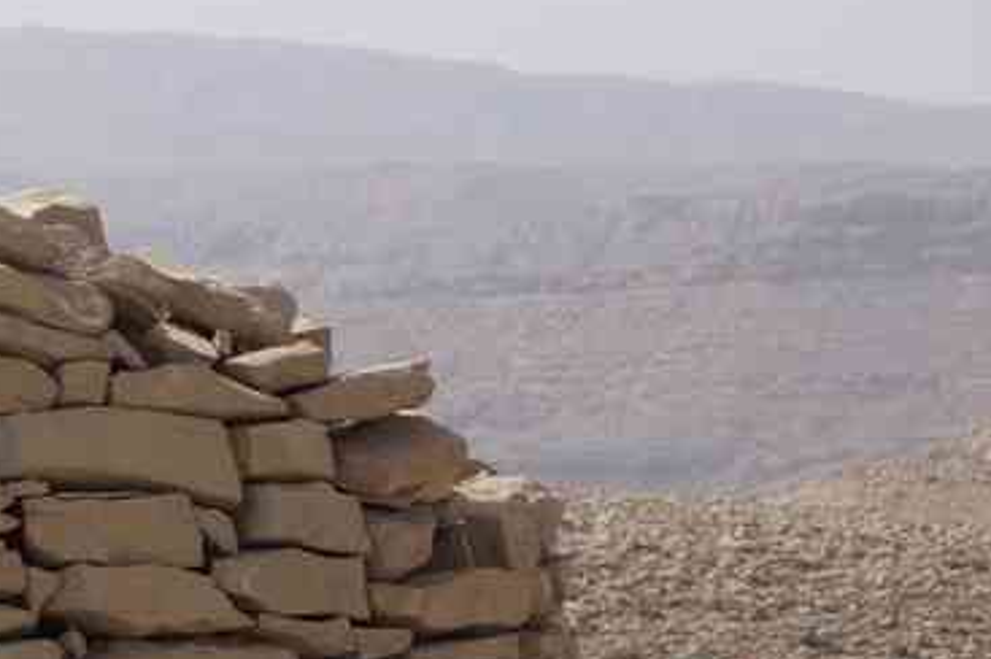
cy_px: 559
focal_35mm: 348
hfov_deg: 5.9
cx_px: -311
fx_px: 9581
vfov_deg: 3.9
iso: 100
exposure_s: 1/250
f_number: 8
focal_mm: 85
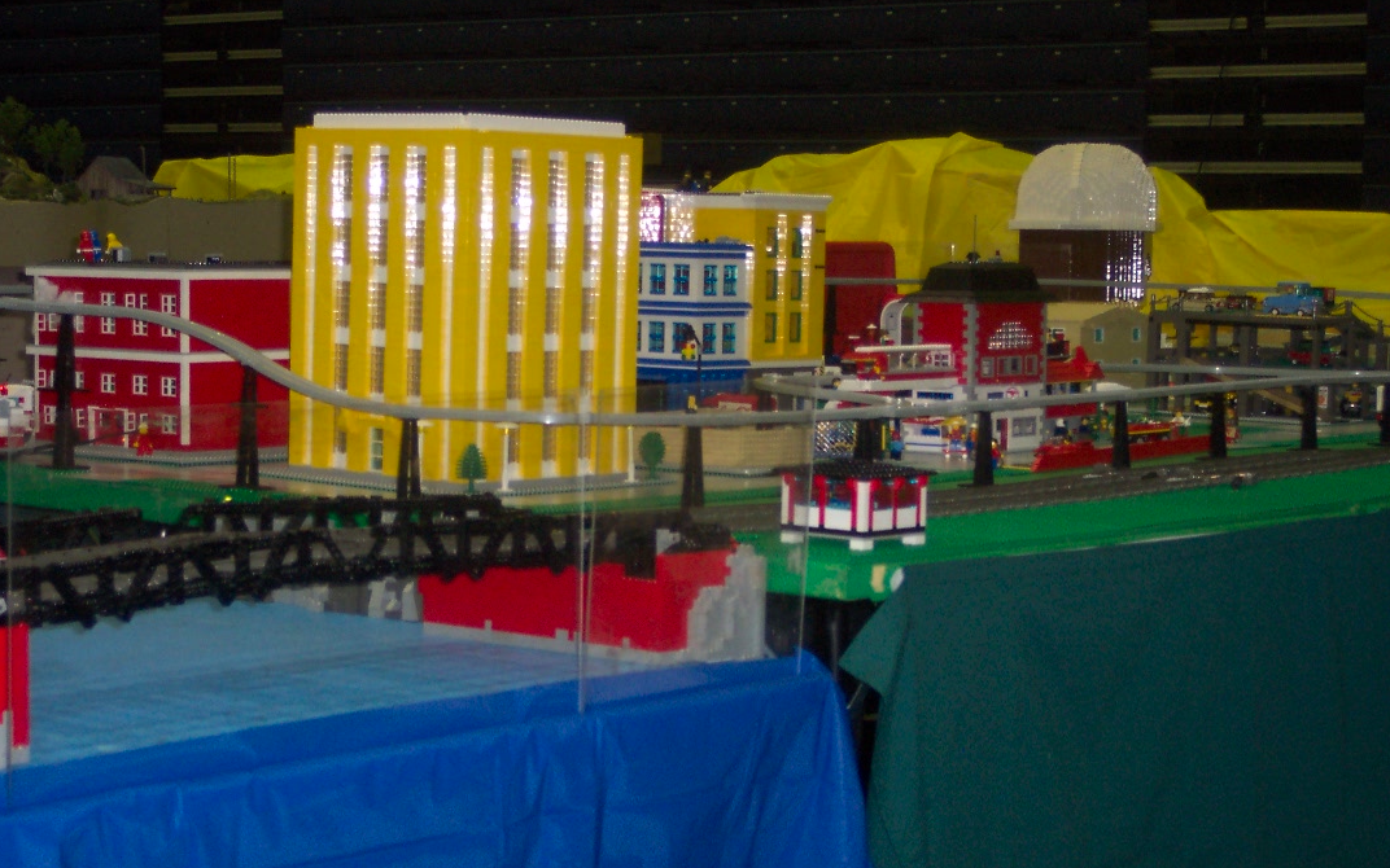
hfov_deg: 26.5
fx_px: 2955
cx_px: 692
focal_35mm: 78
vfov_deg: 16.7
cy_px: 452
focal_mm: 16
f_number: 4
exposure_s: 1/60
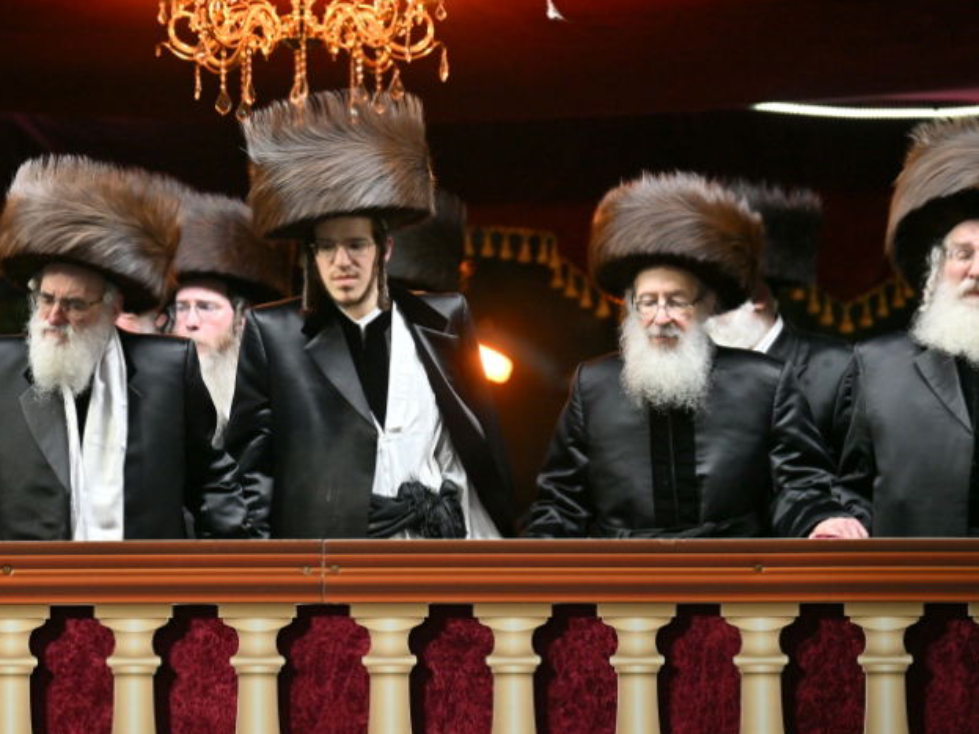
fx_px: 6928
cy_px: 284
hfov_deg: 8.1
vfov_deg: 6.1
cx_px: 228
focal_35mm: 245
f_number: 2.8
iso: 400
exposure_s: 1/200
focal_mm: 155
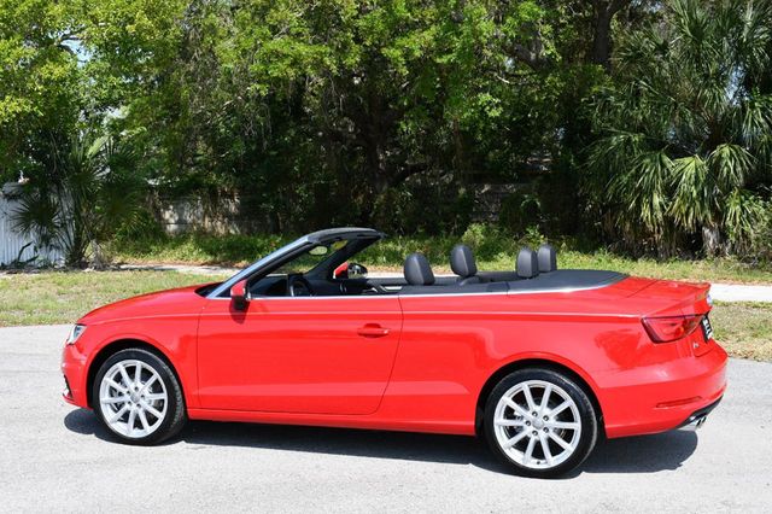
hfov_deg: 38.2
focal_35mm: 52
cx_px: 386
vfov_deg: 26.0
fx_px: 1114
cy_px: 257
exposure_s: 1/250
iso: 125
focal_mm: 35
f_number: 8
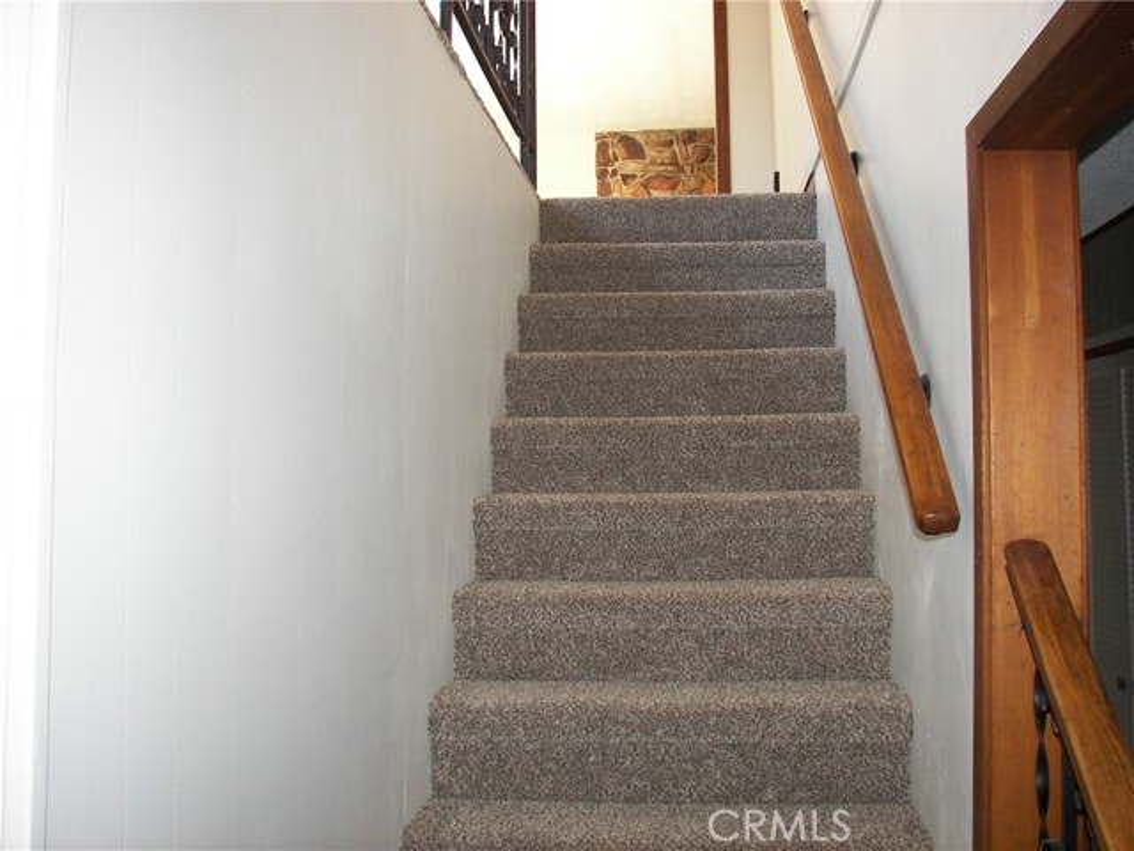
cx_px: 567
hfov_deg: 51.4
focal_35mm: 36
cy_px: 426
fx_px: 1179
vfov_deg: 39.7
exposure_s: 1/30
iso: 100
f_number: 2.8
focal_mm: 6
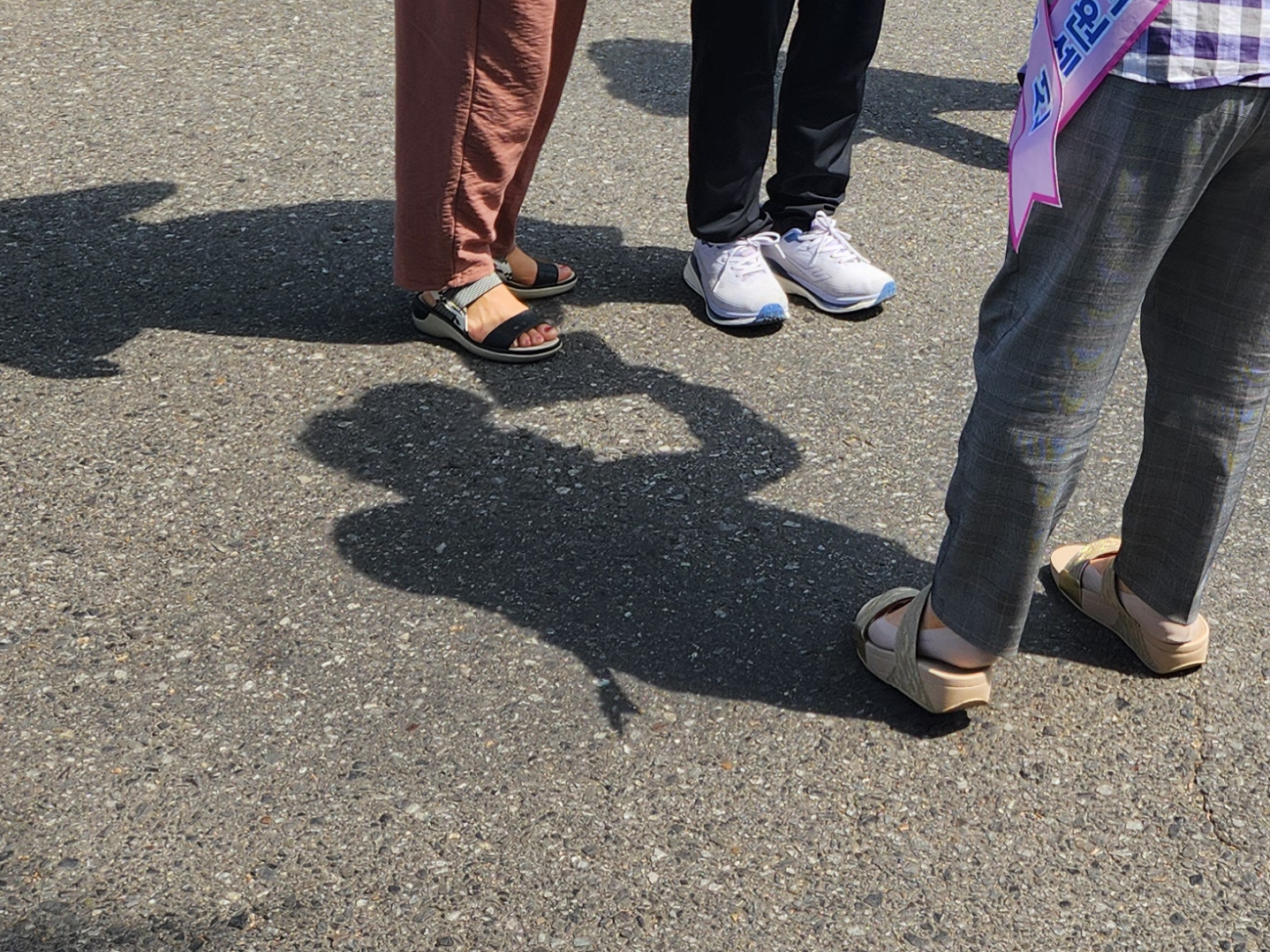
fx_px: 2348
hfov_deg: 29.3
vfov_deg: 20.6
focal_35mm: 64
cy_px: -336
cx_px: 1093
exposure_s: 1/1041
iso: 20
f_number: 1.8
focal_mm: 5.4
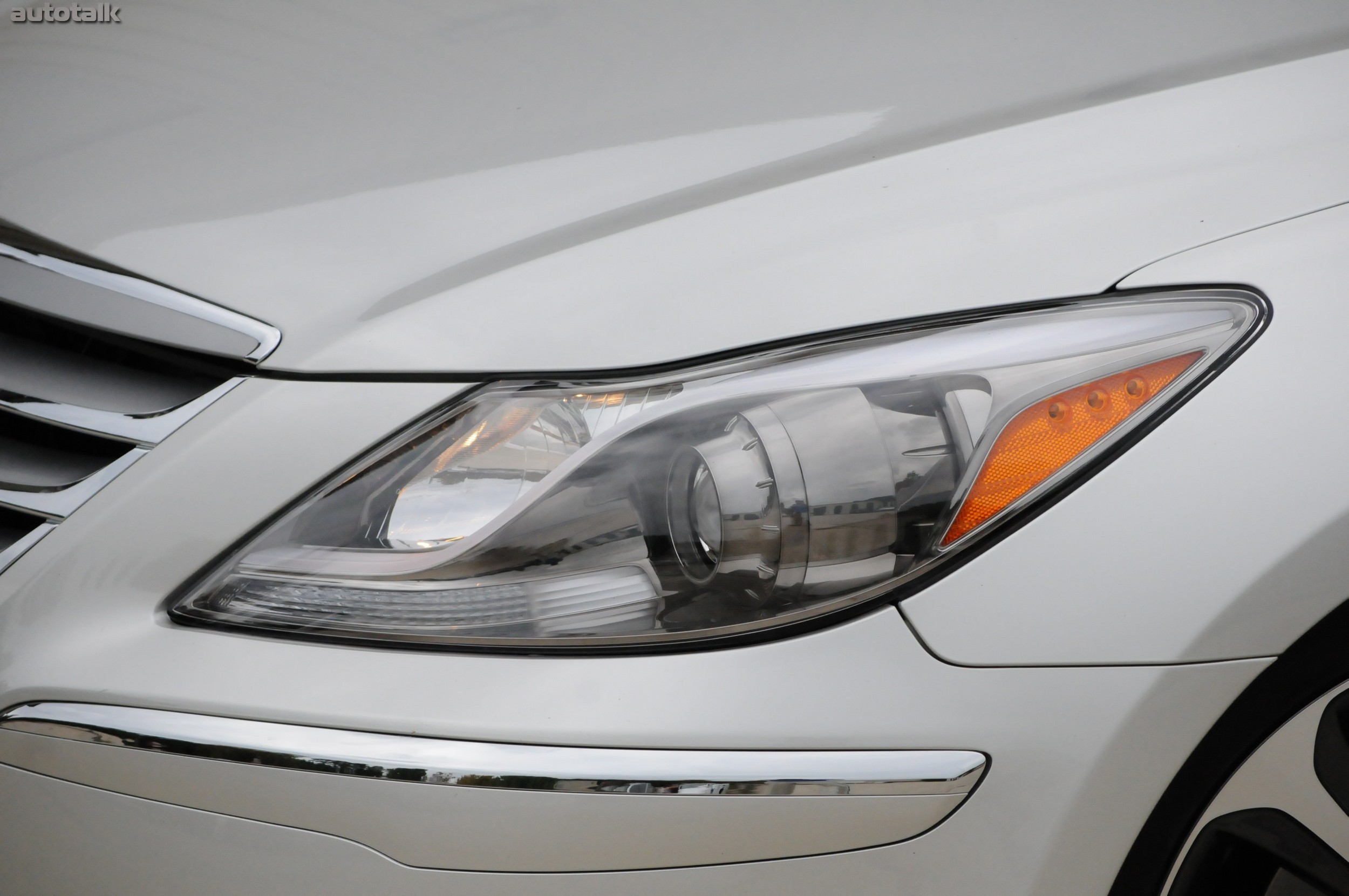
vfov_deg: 8.9
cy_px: 448
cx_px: 674
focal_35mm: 153
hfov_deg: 13.4
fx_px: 5727
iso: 2000
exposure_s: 1/2500
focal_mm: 102
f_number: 8
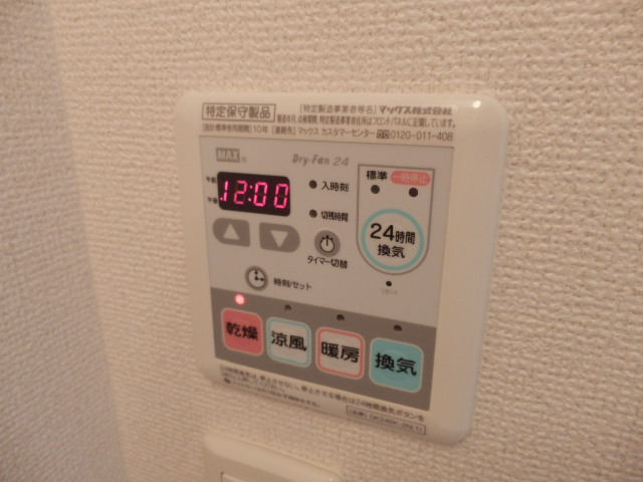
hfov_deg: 71.6
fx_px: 446
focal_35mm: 24
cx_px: 322
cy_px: 241
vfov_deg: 56.8
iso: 320
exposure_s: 1/30
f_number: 3
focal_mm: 4.2
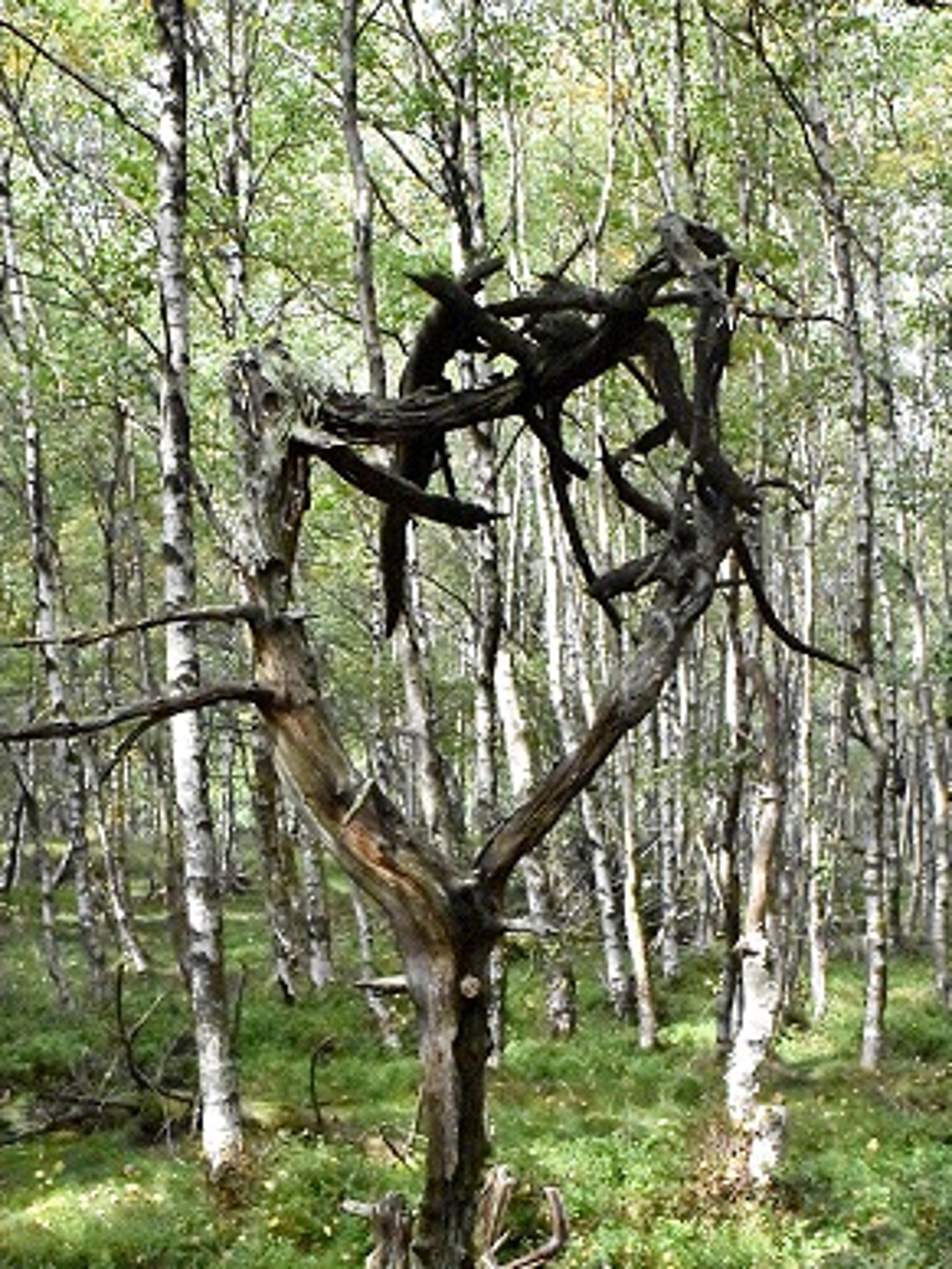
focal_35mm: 56
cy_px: 718
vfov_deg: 34.3
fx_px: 2053
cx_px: 476
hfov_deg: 26.1
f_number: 10
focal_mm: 34
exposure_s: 1/3200
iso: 20000
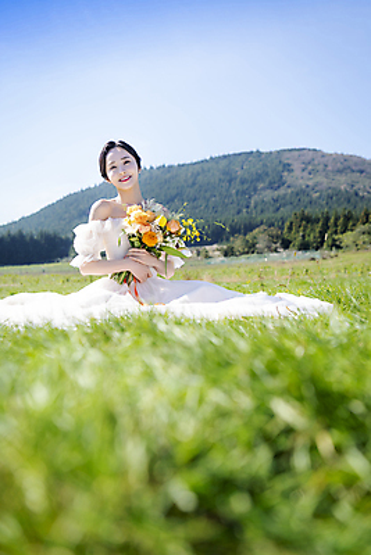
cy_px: 278
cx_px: 186
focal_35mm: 45
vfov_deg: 43.6
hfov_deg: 29.9
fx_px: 695
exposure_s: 1/640
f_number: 4
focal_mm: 45
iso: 125
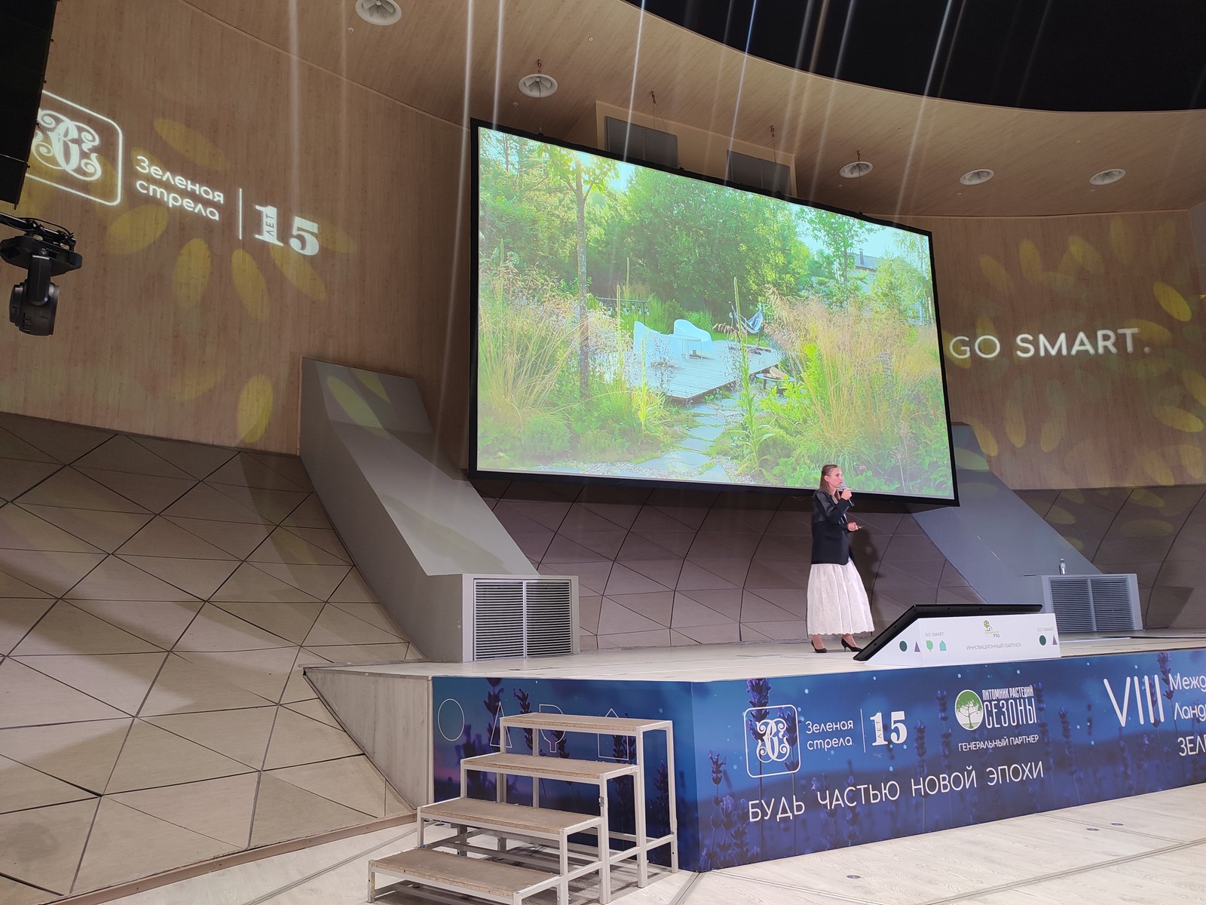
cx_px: 603
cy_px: 452
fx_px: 871
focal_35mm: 25
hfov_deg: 69.4
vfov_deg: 54.9
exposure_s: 1/33
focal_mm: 6.04
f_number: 1.9
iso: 352
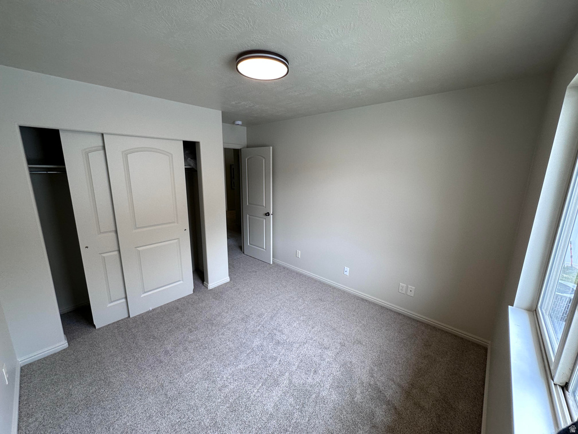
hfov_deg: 102.1
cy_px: 217
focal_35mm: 14
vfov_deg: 85.7
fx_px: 234
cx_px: 289
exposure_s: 1/120
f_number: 2.2
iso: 125
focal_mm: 2.22
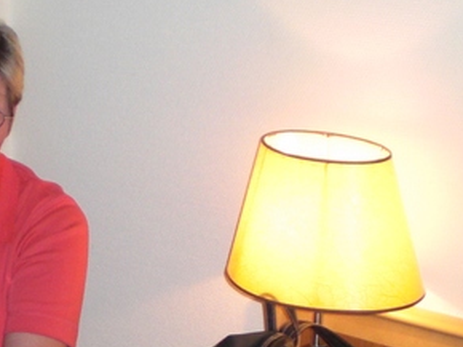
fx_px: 1403
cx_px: 37
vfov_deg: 13.6
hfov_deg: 18.4
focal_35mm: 105
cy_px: 432
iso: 200
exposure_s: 1/60
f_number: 3.1
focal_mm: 6.3
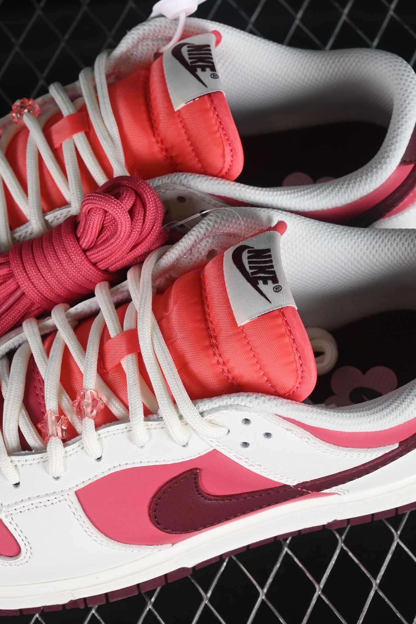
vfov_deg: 18.1
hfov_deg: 12.1
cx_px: 146
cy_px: 313
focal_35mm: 113
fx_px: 1959
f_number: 7.1
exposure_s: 1/60
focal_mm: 50
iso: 160
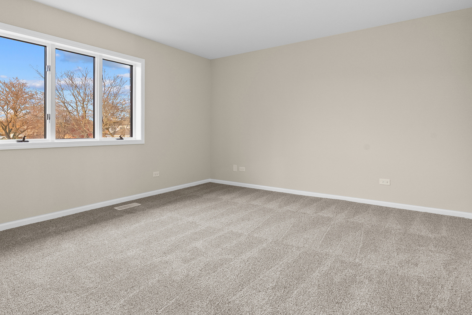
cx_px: 215
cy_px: 124
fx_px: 275
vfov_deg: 59.0
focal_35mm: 21
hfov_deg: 81.0
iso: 640
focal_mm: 16
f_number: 8
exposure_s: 1
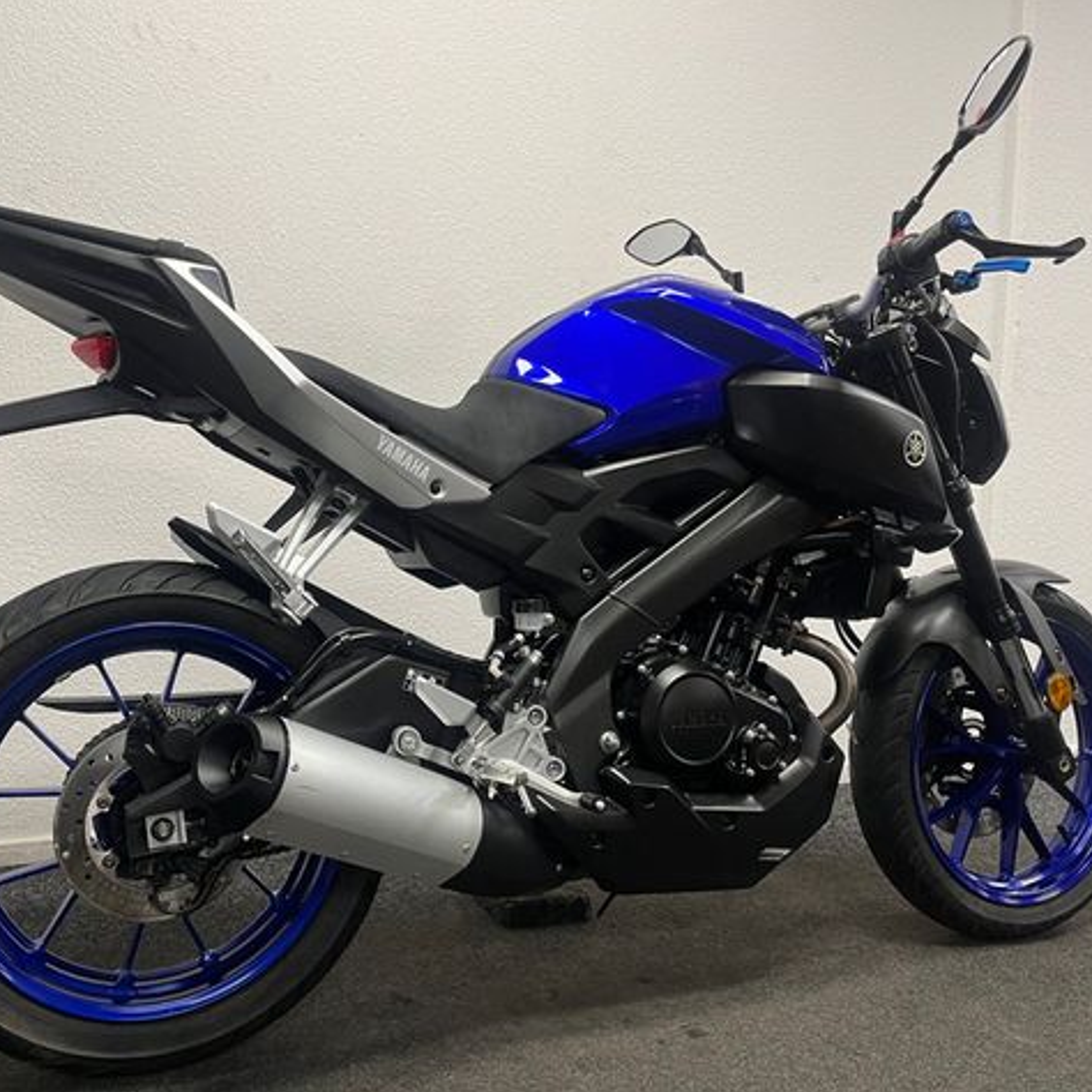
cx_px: 452
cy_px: 541
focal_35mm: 31
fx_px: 1106
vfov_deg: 52.5
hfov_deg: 52.3
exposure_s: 1/50
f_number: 1.6
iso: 80
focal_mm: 5.1
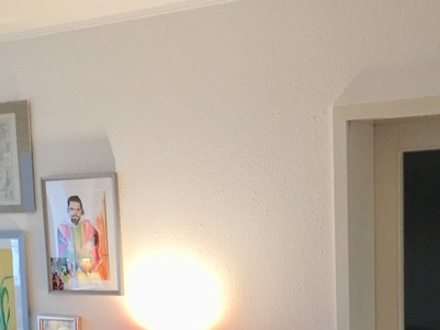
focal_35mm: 74
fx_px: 941
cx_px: 224
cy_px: 341
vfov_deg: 19.3
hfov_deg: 26.3
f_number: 2.2
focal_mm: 4.15
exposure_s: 1/33
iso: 250
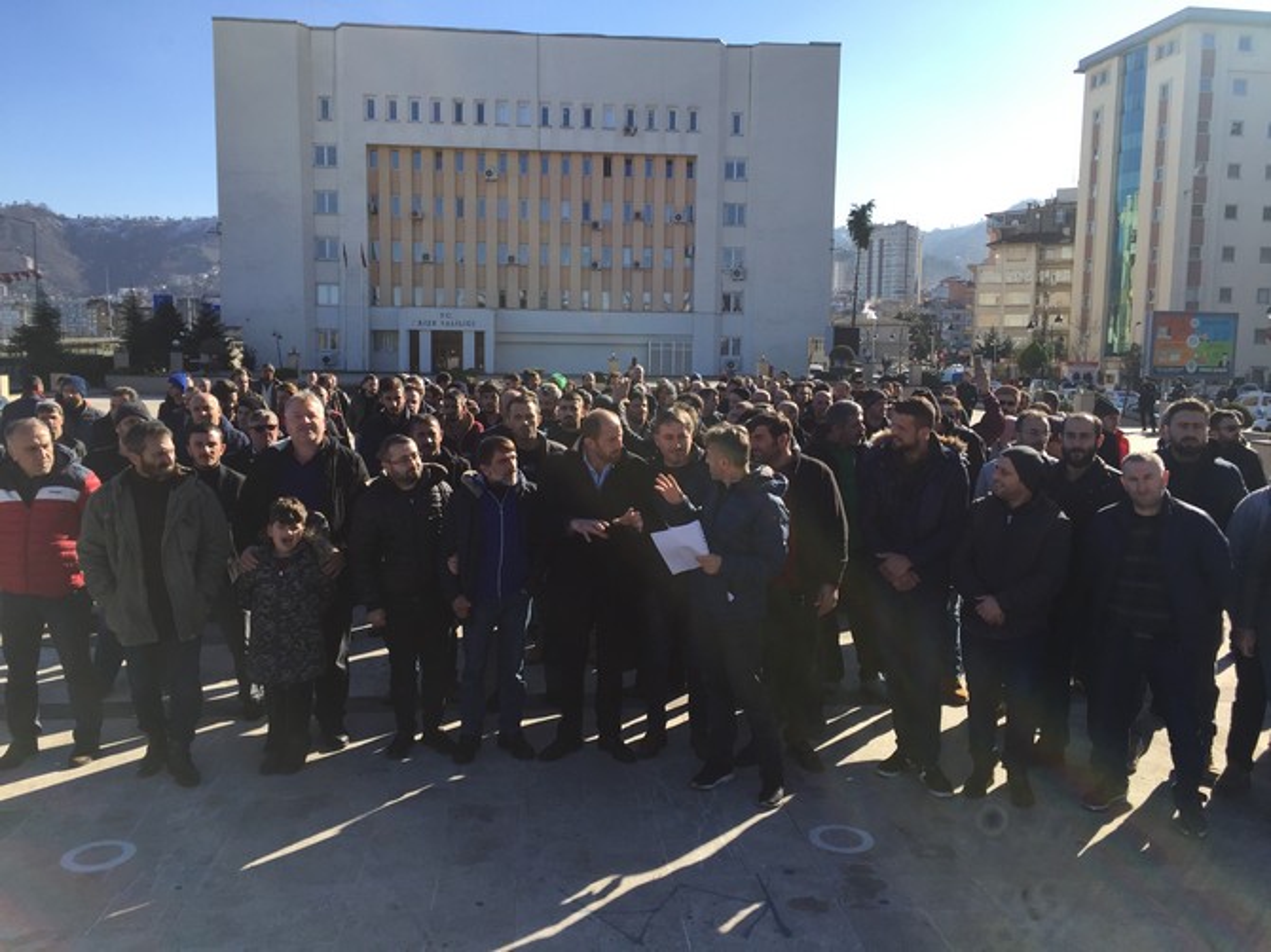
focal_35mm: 29
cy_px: 476
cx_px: 636
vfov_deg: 48.2
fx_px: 1064
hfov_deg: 61.7
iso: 32
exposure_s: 1/1276
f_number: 2.2
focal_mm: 4.15
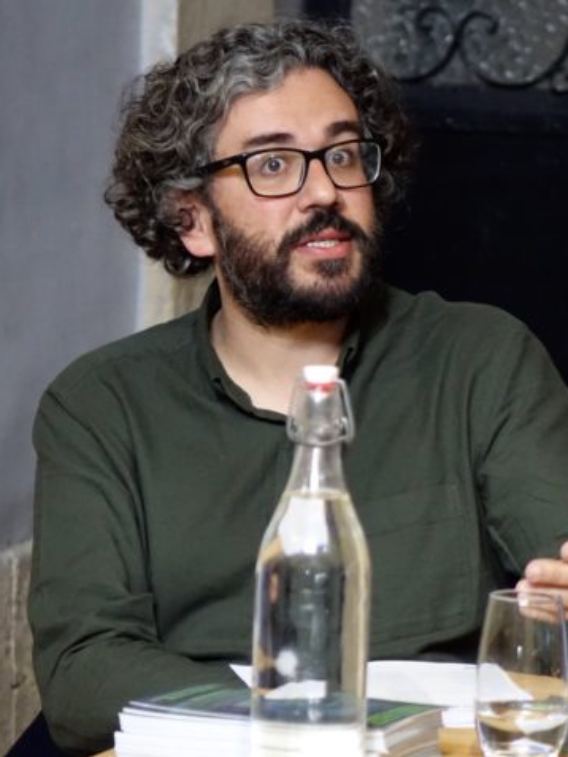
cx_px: 449
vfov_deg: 6.8
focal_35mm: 290
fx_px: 6342
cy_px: 378
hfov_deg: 5.1
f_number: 2.8
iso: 2000
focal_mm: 73.3
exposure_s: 1/100
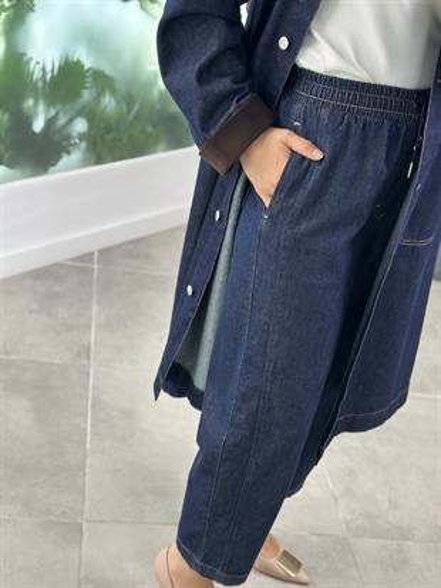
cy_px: 294
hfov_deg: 30.3
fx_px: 815
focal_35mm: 48
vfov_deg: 39.6
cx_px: 220
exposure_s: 1/100
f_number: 1.78
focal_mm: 6.86
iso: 80
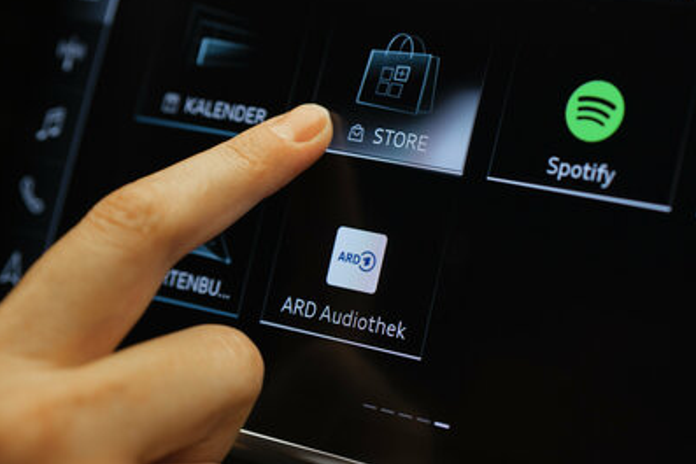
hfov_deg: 26.7
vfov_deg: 18.1
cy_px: 153
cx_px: 504
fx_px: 1450
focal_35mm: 75
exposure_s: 1/80
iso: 400
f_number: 2.5
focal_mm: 50
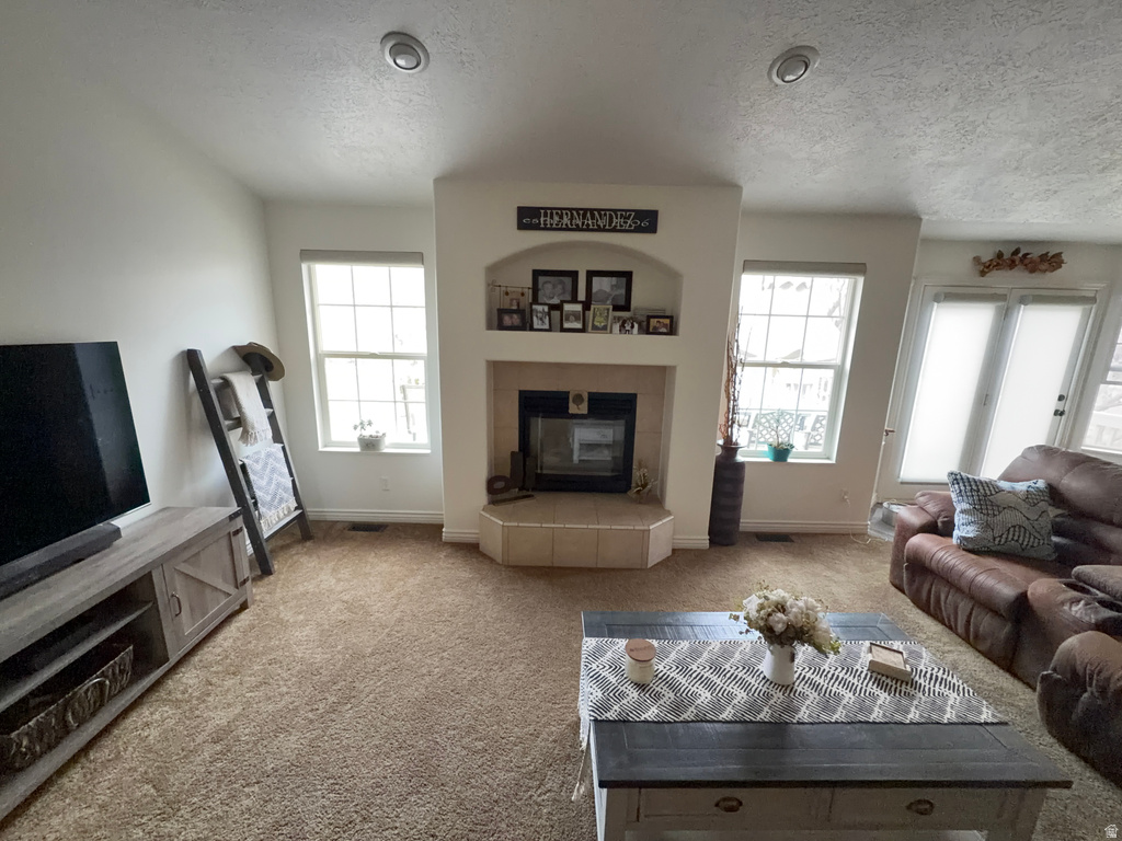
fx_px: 454
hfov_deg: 102.1
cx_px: 561
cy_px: 420
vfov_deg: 85.7
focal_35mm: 14
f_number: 2.2
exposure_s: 1/100
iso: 400
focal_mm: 2.22
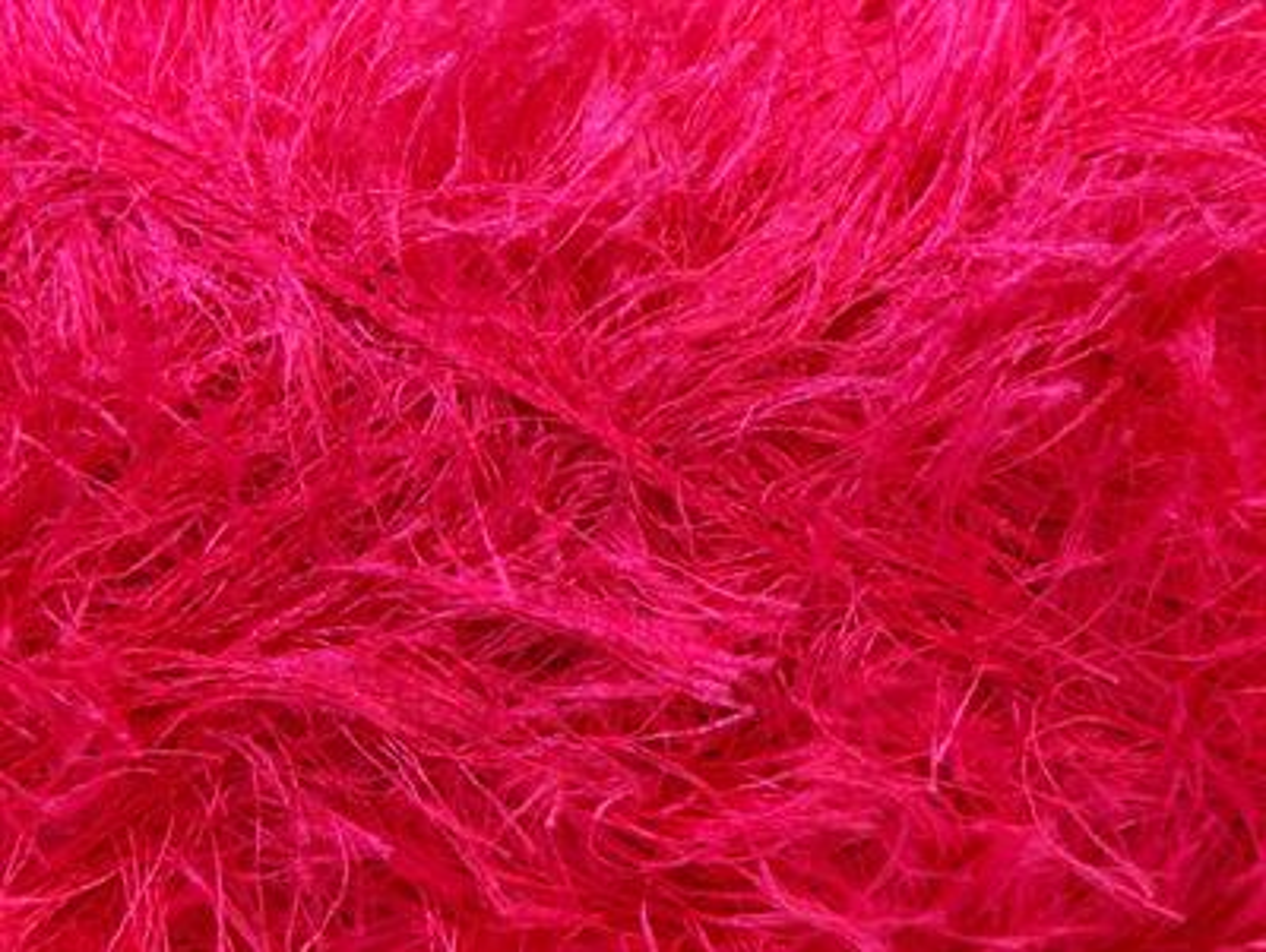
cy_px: 476
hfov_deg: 23.3
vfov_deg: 17.6
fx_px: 3076
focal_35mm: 84
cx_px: 633
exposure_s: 1/10.4
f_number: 2.9
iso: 200
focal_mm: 17.25
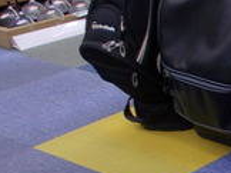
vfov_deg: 14.2
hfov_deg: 16.3
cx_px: 406
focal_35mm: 103
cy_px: 149
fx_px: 686
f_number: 3.2
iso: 100
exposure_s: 1/25
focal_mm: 4.6
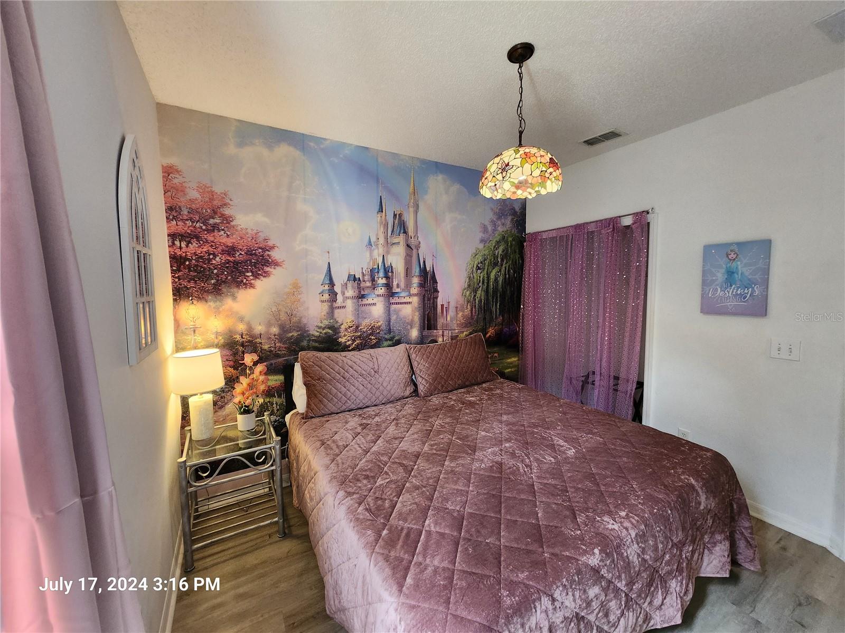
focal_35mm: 13
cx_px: 422
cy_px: 316
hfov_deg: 106.2
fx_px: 317
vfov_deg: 89.9
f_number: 2.2
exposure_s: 1/60
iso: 200
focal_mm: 1.74
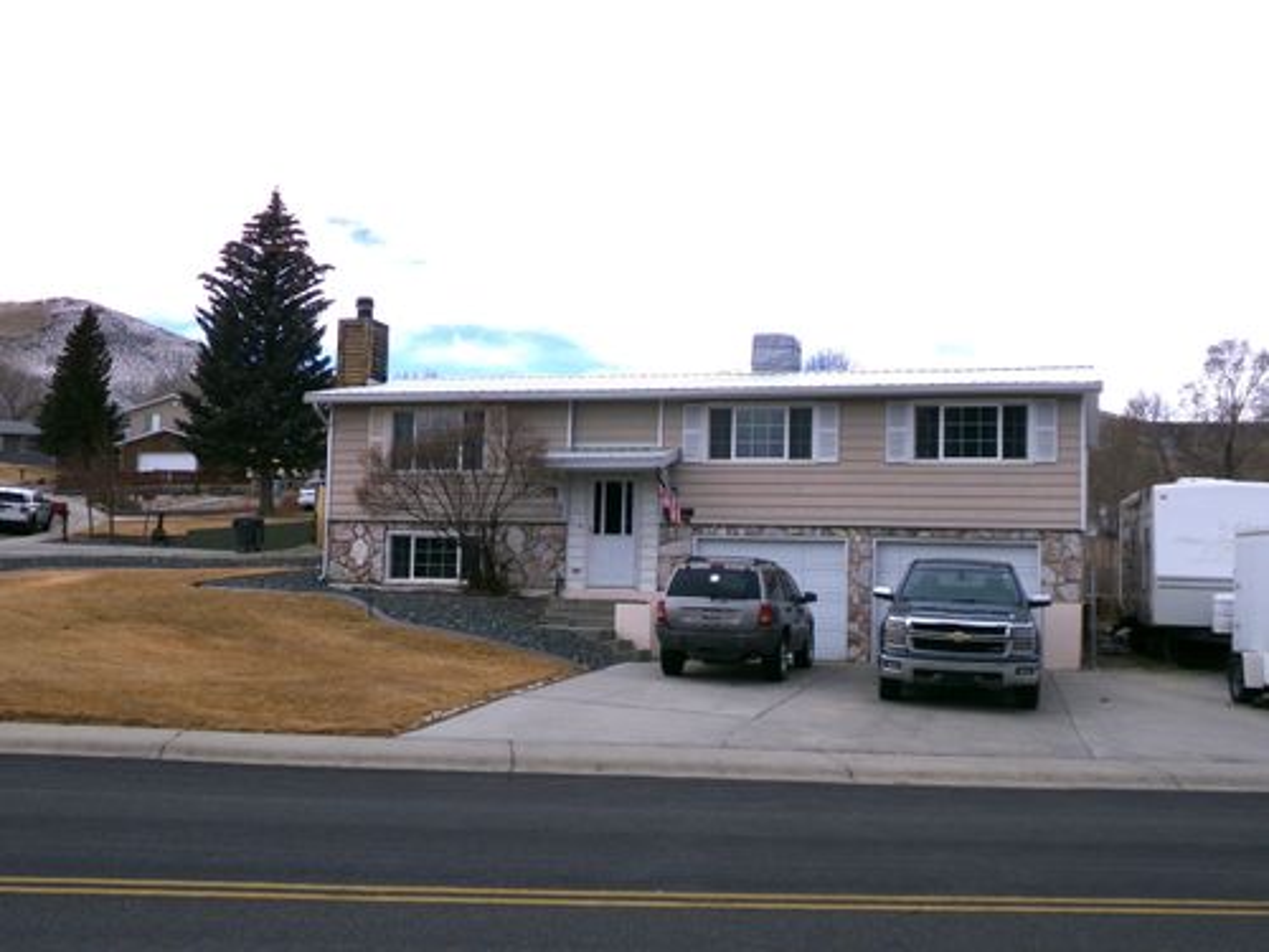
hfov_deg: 50.1
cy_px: 476
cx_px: 634
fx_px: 1356
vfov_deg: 38.7
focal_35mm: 37
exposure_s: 1/140
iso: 100
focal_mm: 6.6
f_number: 11.85
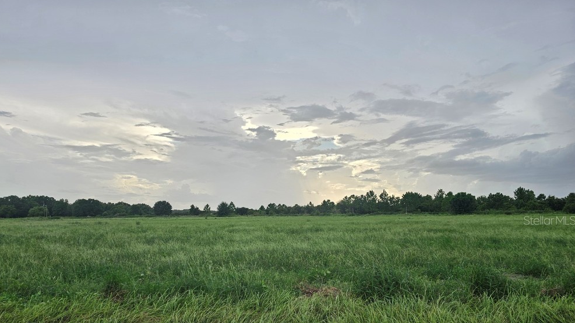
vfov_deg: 43.6
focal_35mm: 26
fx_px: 396
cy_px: 220
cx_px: 280
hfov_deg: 71.9
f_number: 1.7
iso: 10
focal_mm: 6.3
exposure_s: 1/180
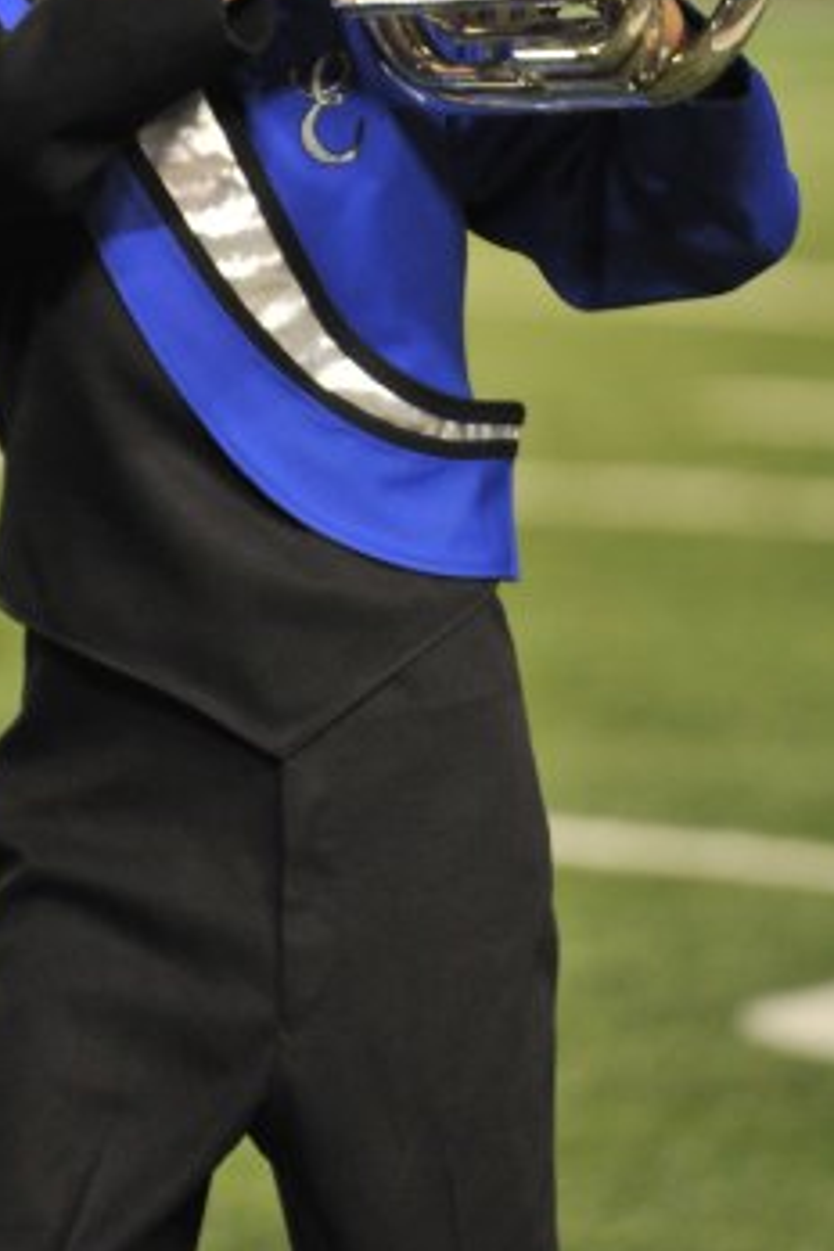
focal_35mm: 517
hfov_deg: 2.7
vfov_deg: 4.0
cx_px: 271
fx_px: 17964
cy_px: 273
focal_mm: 200
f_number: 2.8
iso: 1600
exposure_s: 1/400
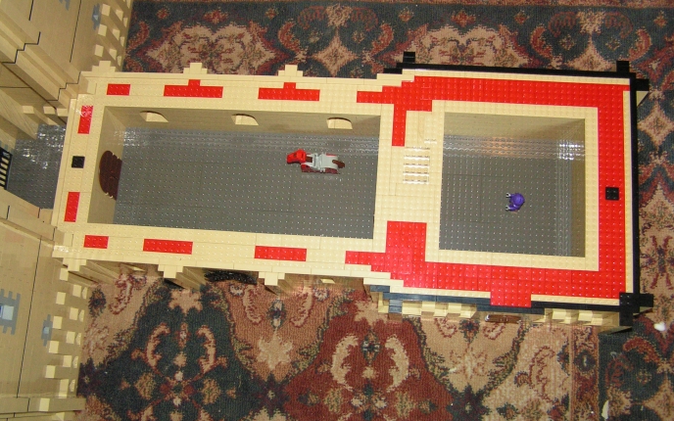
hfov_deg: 48.2
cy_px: 200
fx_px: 753
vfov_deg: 31.2
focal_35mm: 41
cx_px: 337
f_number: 2.8
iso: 200
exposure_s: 1/40
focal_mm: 6.3
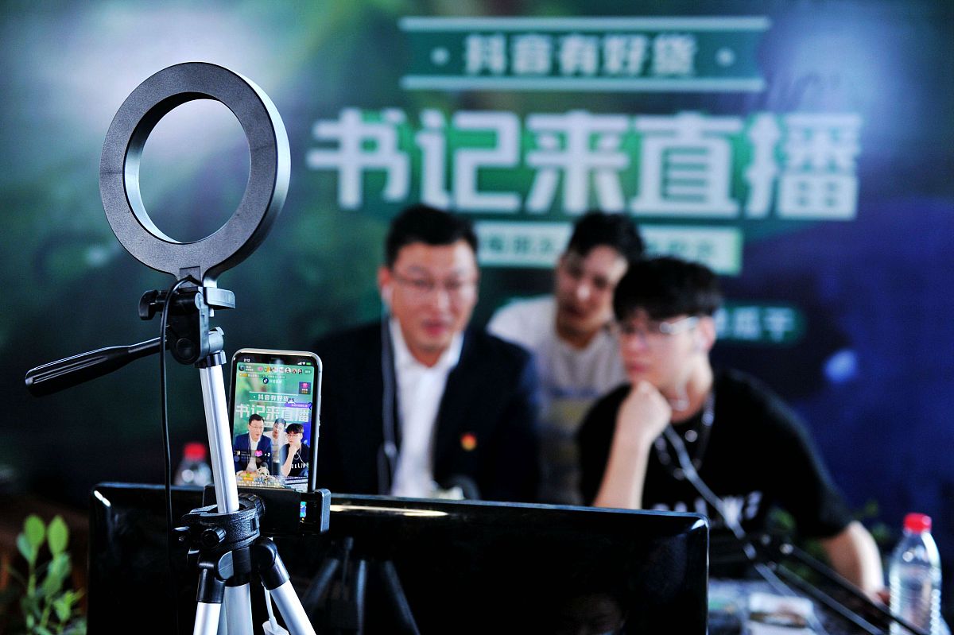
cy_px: 318
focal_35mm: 48
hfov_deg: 41.1
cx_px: 477
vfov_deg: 28.1
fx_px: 1271
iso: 1800
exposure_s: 1/640
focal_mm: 48
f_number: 3.2
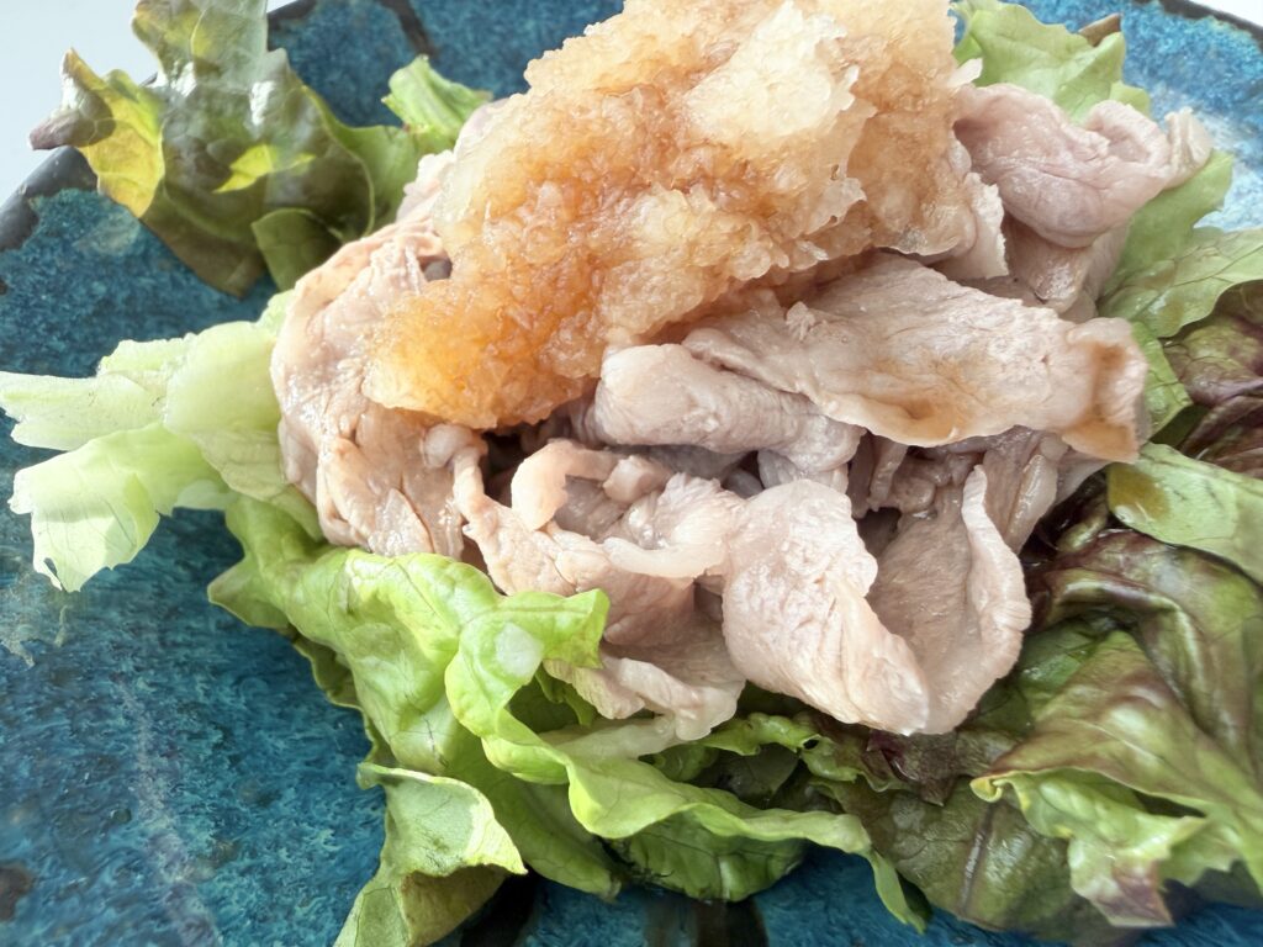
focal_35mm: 24
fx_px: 876
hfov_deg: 71.6
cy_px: 474
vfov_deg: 56.8
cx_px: 632
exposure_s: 1/121
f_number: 2.2
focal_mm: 2.22
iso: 100
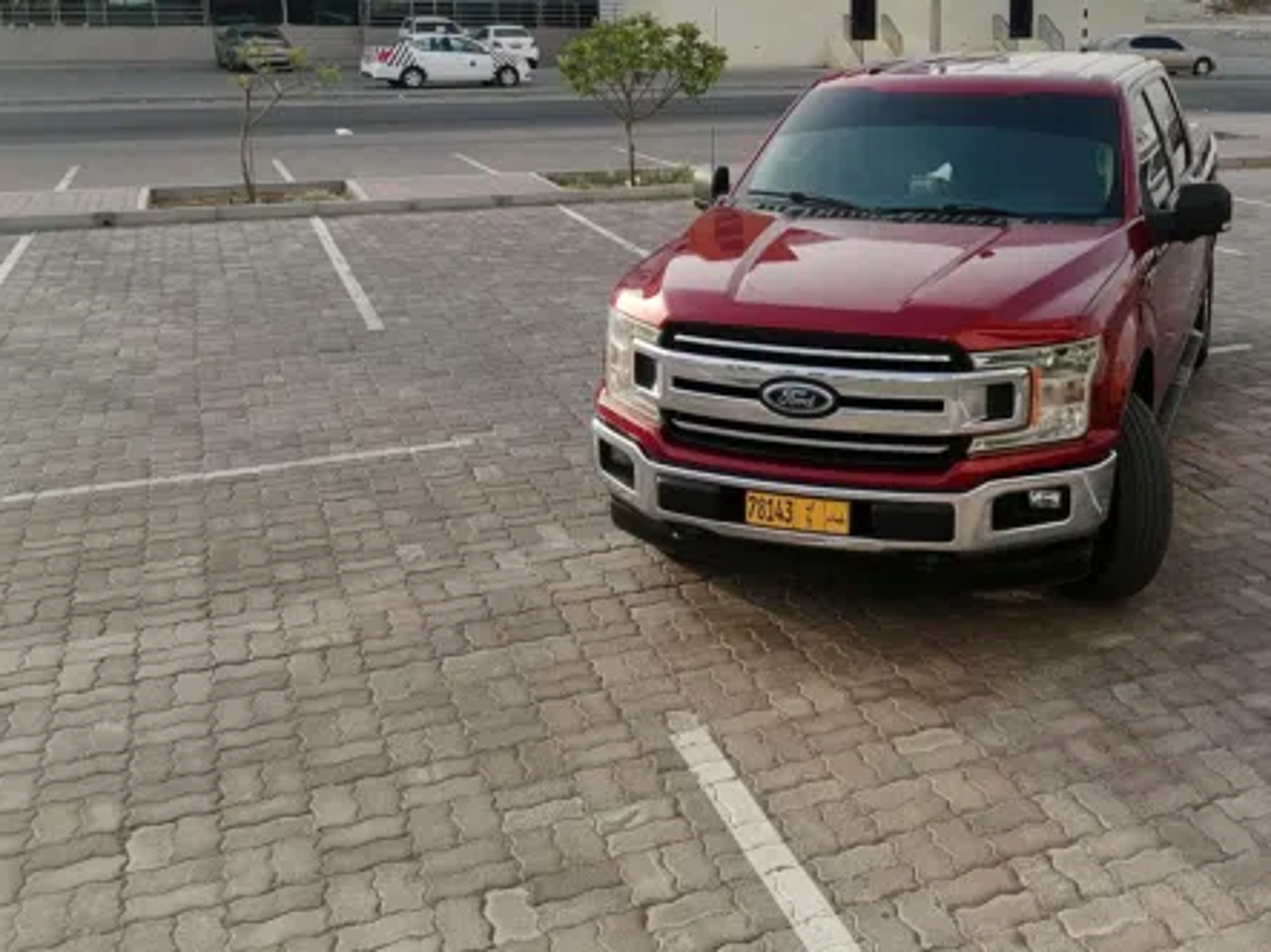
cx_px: 881
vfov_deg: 36.2
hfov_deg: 46.8
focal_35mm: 39
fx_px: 1432
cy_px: 275
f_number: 1.8
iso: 50
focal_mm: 5.3
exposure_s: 1/415
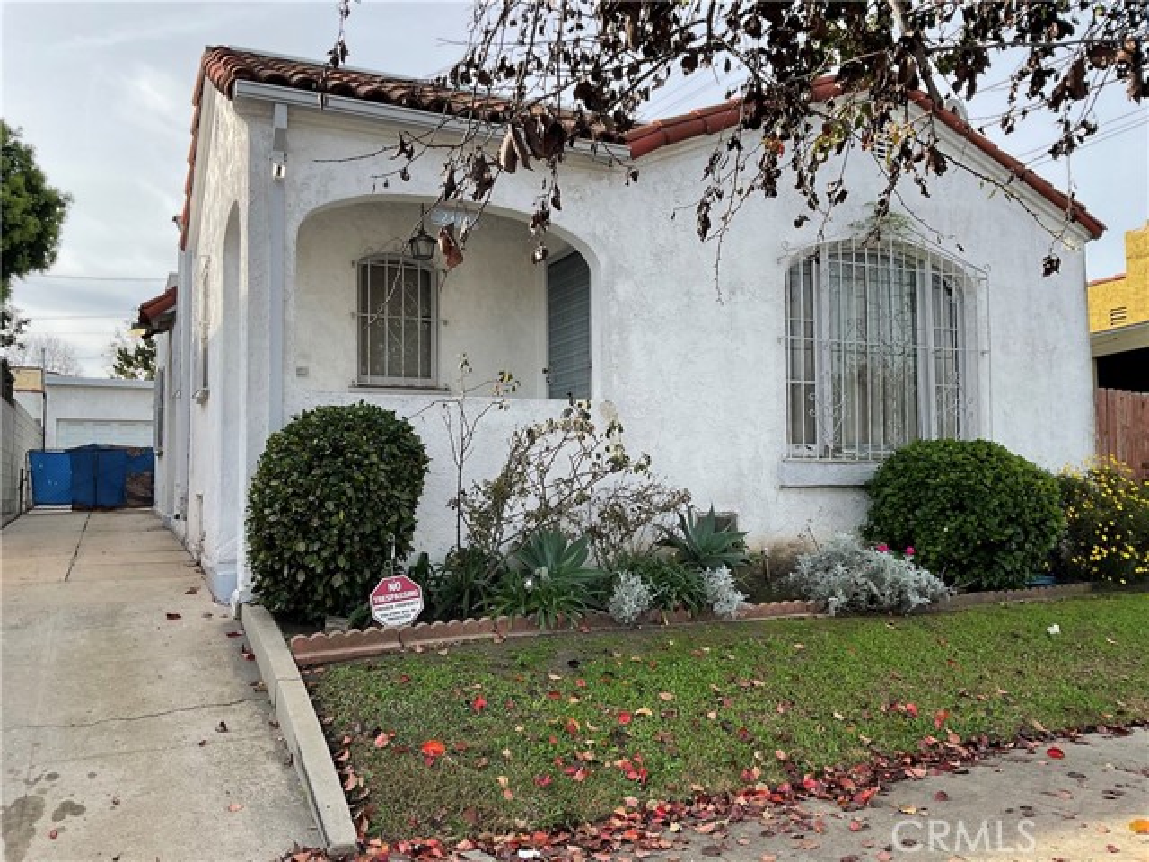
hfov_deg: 61.7
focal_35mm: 29
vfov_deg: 48.2
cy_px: 431
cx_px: 574
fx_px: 963
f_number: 1.8
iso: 16
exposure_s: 1/635
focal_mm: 3
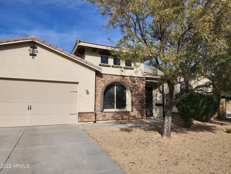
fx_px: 154
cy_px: 87
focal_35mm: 23
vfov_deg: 58.9
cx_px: 116
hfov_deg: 73.9
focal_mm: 6.4
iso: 12
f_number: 1.8
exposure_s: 1/1775
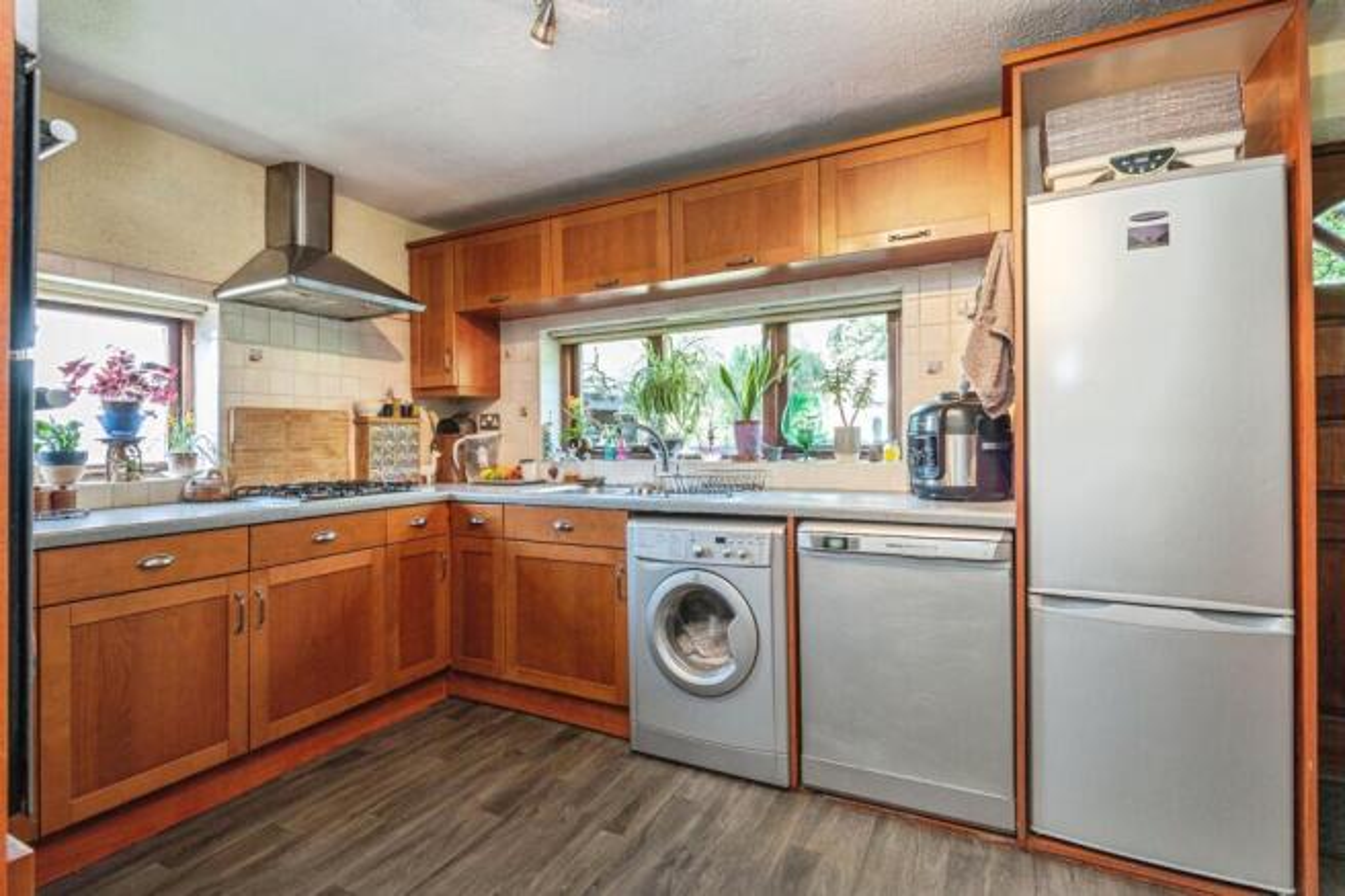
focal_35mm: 17
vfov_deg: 70.4
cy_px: 448
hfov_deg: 93.3
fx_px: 635
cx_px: 672
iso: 320
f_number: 8
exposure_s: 1/8
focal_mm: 17
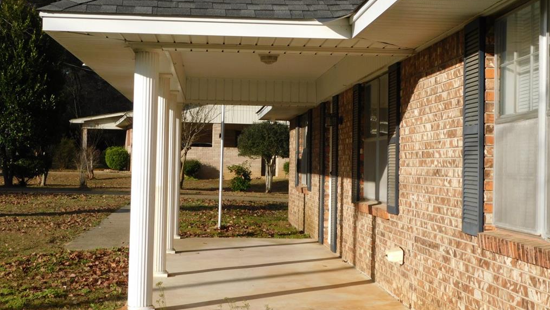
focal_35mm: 65
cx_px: 277
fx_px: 948
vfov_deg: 18.5
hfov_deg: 32.4
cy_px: 149
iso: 125
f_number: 4
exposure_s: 1/1000
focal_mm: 10.4
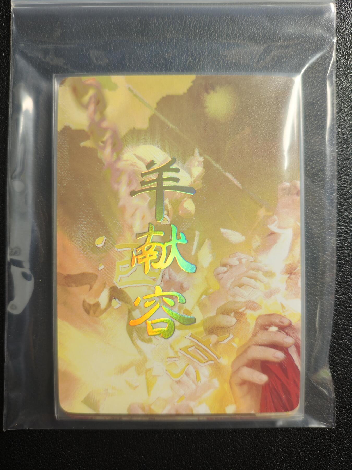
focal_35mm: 26
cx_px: 176
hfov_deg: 53.1
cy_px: 235
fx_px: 353
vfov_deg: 67.3
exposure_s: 1/50
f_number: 1.5
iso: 320
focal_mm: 4.94
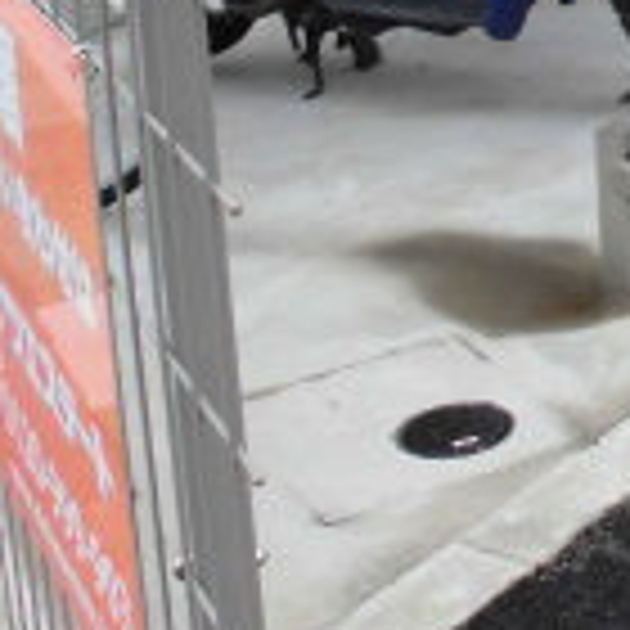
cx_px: 792
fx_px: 2162
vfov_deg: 15.8
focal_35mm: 105
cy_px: -176
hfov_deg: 15.8
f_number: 3.5
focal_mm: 4.6
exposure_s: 1/320
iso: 100
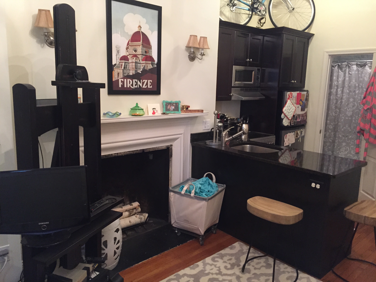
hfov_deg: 61.7
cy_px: 141
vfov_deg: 48.2
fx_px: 315
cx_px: 188
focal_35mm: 29
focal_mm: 4.15
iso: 250
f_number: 2.2
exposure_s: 1/30
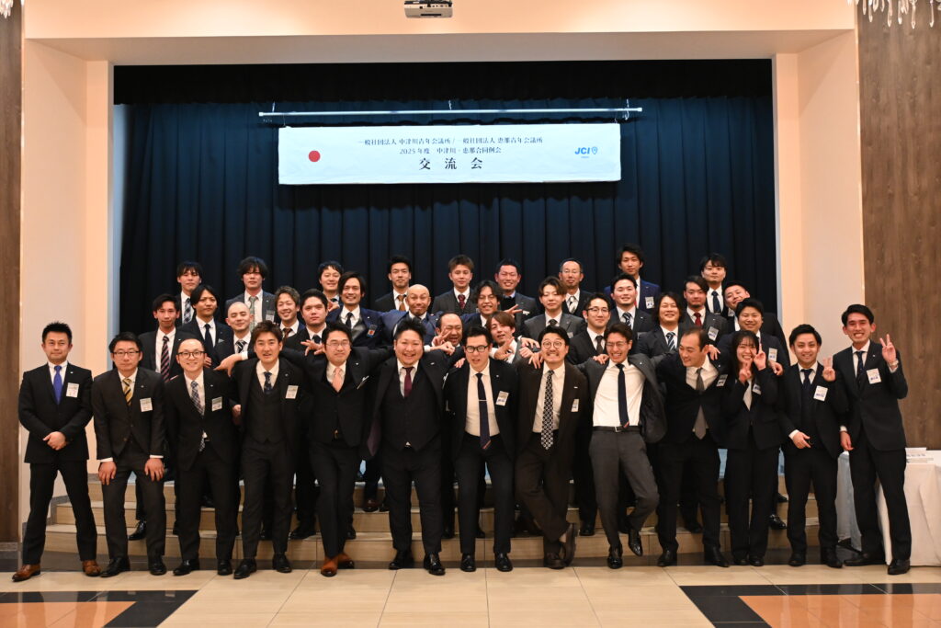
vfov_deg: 34.2
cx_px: 470
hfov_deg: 49.5
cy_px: 314
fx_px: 1019
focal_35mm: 39
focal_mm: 26
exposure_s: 1/125
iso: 1800
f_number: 3.8
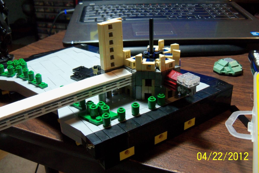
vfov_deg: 36.0
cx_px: 131
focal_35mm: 37
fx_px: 266
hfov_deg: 51.9
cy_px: 82
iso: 400
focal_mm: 6.2
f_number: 3.5
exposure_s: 1/40
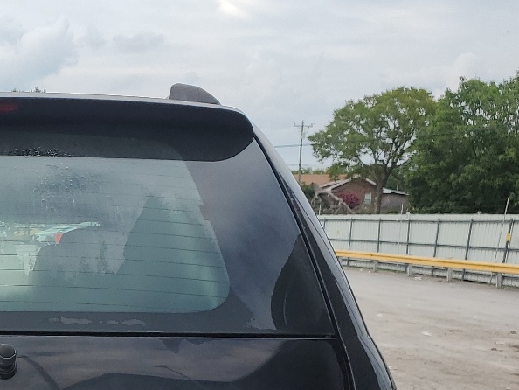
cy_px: 424
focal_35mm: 70
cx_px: -61
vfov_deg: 20.1
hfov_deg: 25.6
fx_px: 1050
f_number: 1.5
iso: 50
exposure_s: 1/1250
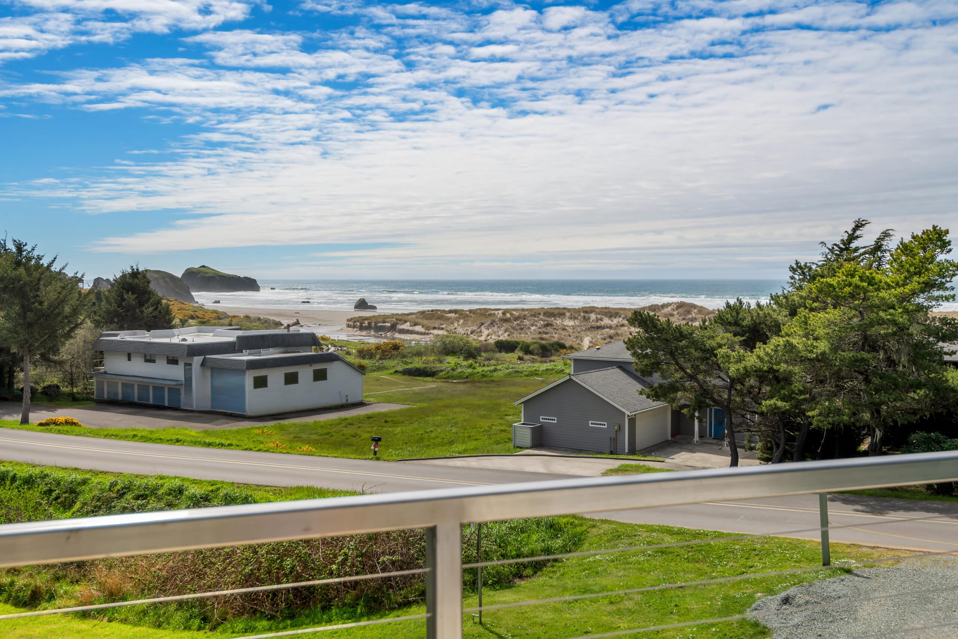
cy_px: 320
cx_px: 479
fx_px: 931
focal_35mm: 35
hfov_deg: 54.4
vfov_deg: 37.9
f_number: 8
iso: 100
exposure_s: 1/400
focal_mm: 35
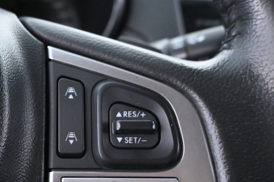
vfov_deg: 23.6
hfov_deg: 33.7
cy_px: 131
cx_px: 42
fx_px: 433
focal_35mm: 57
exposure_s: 1/20
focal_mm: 21
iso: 6400
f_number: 4.5
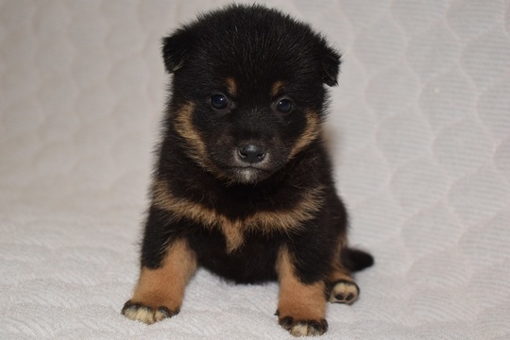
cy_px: 170
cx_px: 255
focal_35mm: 68
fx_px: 956
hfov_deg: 29.9
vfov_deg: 20.2
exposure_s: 1/60
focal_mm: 45
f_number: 5
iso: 320
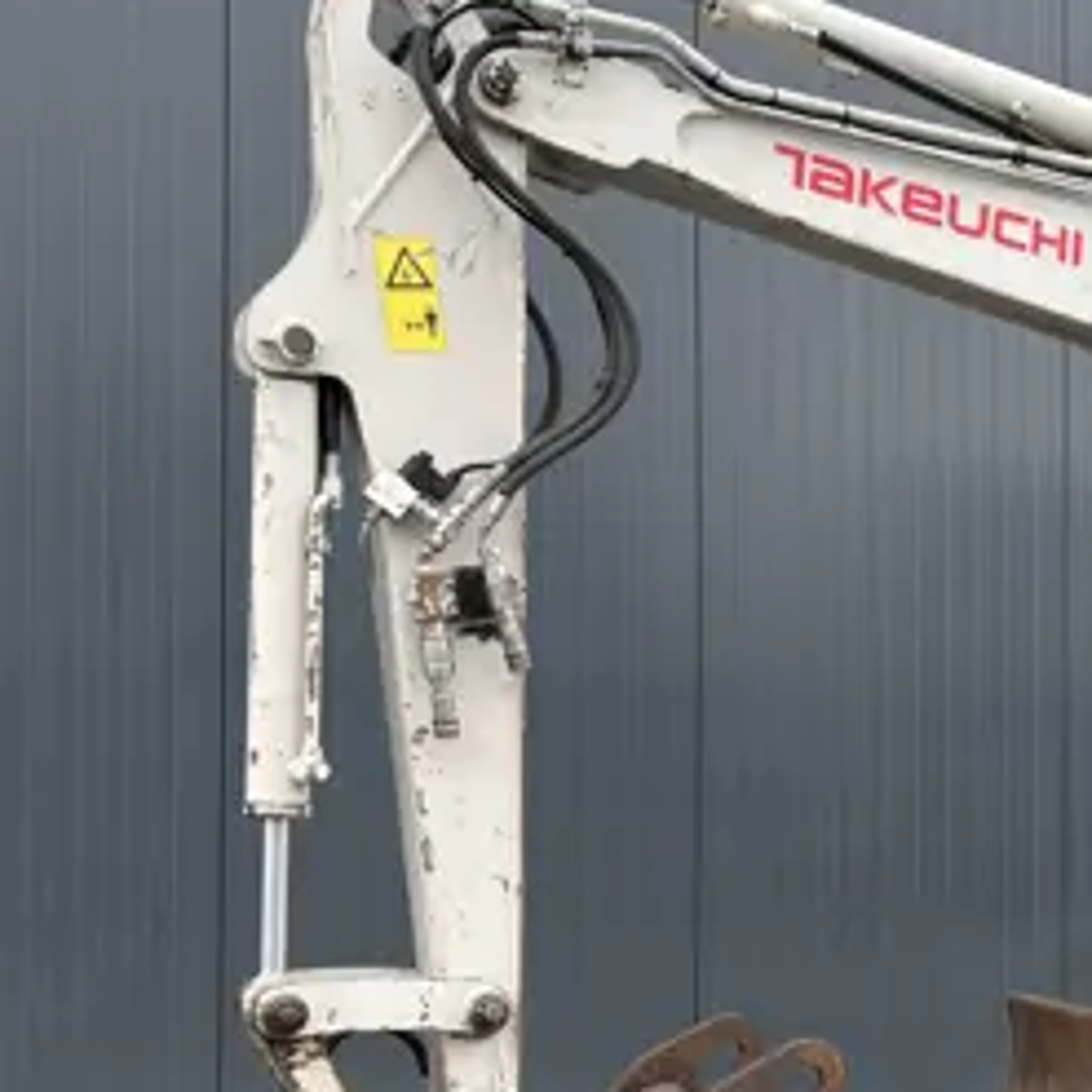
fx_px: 1963
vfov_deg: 30.8
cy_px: 756
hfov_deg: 28.6
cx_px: 1154
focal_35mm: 55
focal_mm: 6.76
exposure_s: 1/132
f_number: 1.78
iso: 50
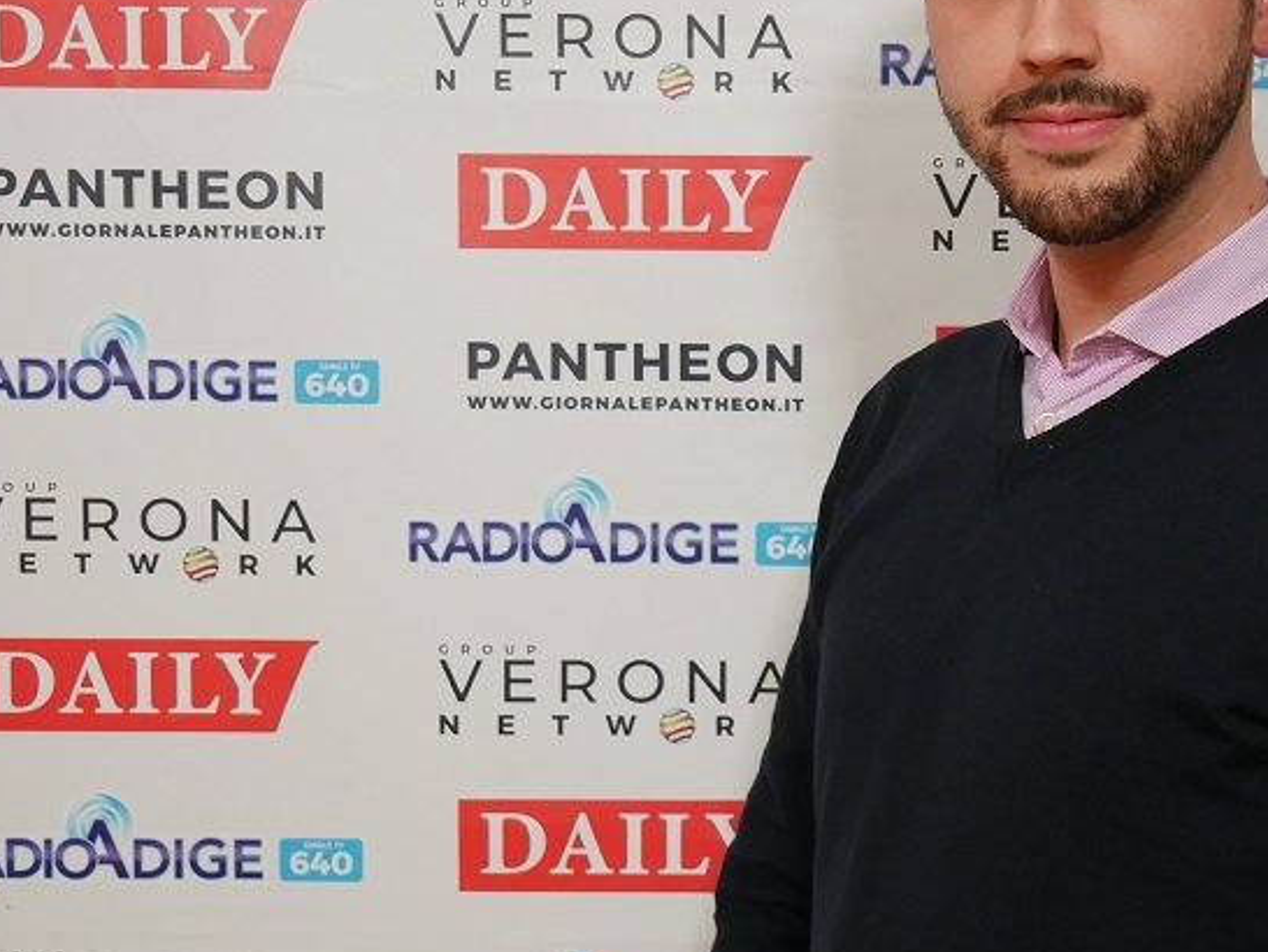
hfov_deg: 25.5
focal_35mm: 75
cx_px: 1013
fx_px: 2748
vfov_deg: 19.6
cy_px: 430
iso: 800
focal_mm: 20
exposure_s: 1/60
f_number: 4.1
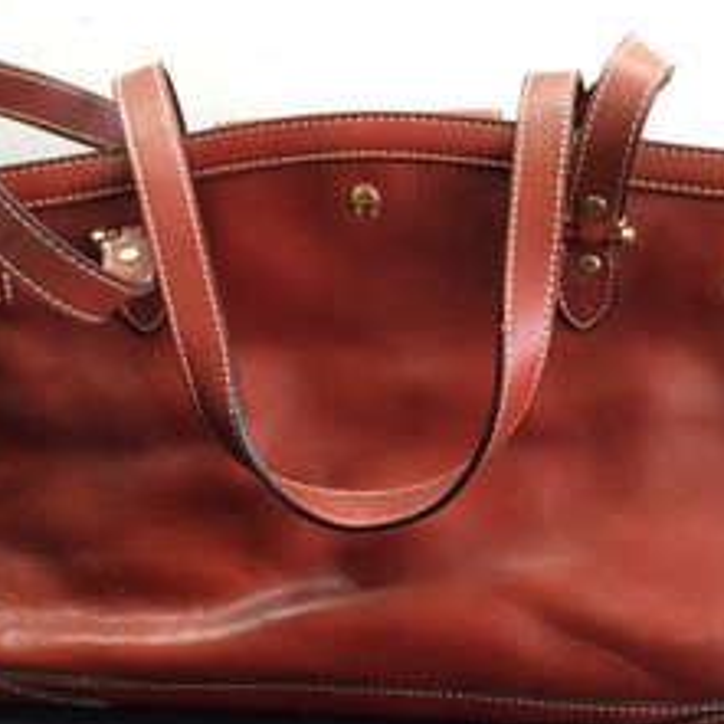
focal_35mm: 44
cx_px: 373
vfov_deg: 38.3
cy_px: 385
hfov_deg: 38.3
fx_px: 1041
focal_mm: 3.3
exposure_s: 1/24
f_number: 2.4
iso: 100
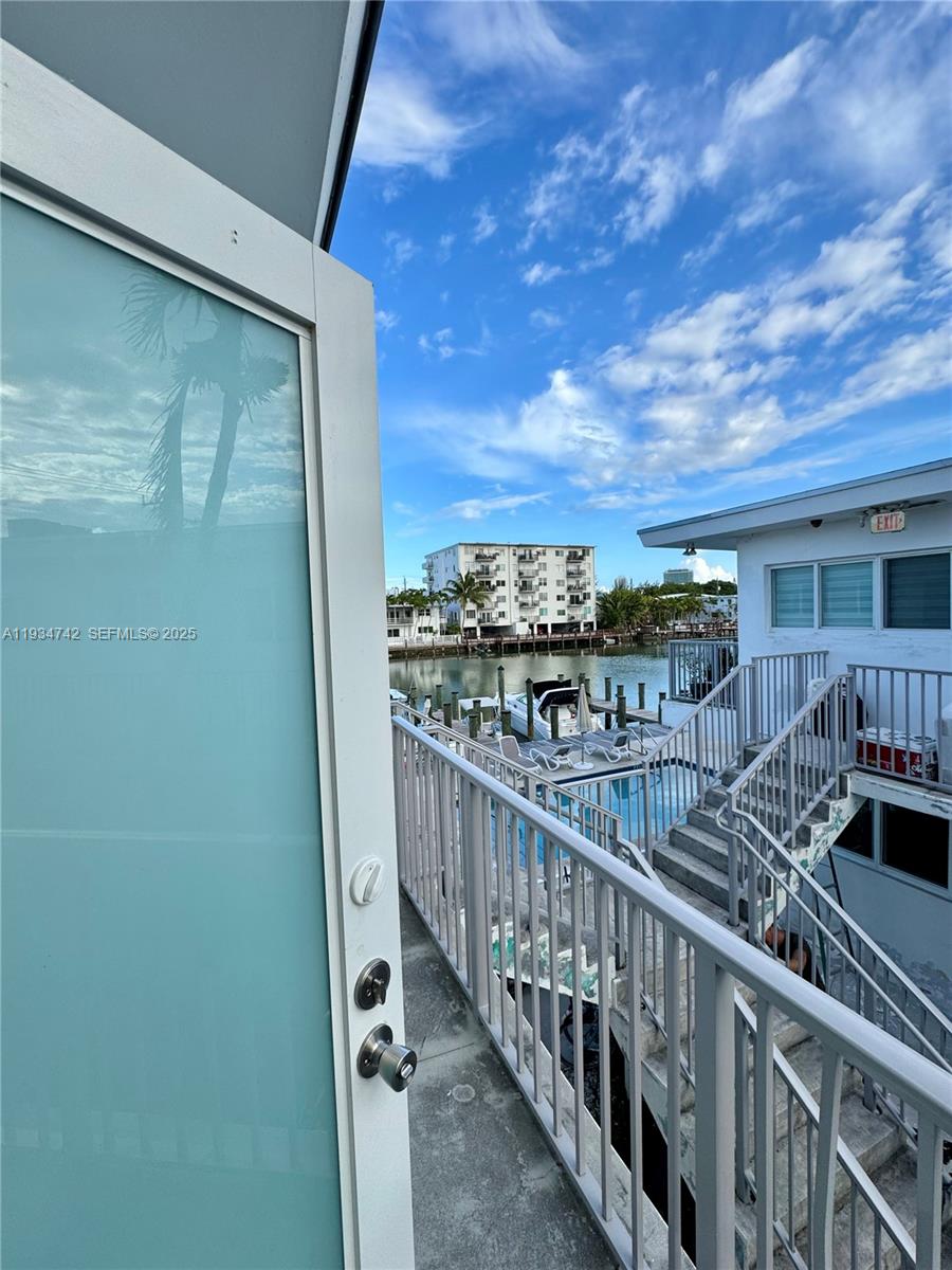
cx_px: 476
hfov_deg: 85.7
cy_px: 635
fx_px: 513
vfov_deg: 102.1
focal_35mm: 14
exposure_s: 1/693
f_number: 2.2
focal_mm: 2.22
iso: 40
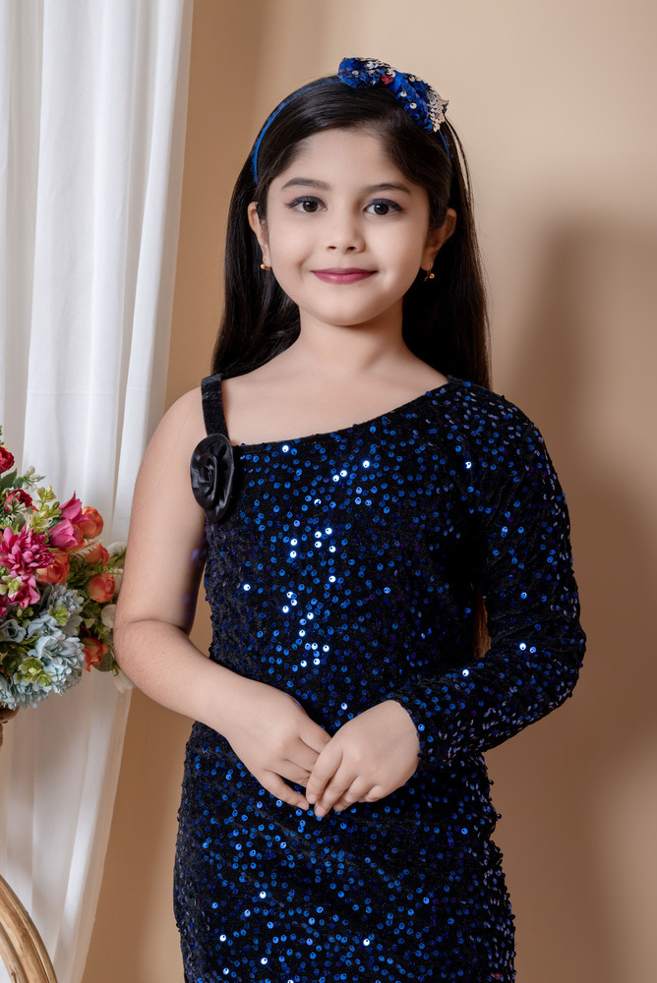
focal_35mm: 70
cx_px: 328
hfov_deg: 19.5
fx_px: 1913
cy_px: 492
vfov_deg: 28.8
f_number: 11
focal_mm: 70
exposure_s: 1/160
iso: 320
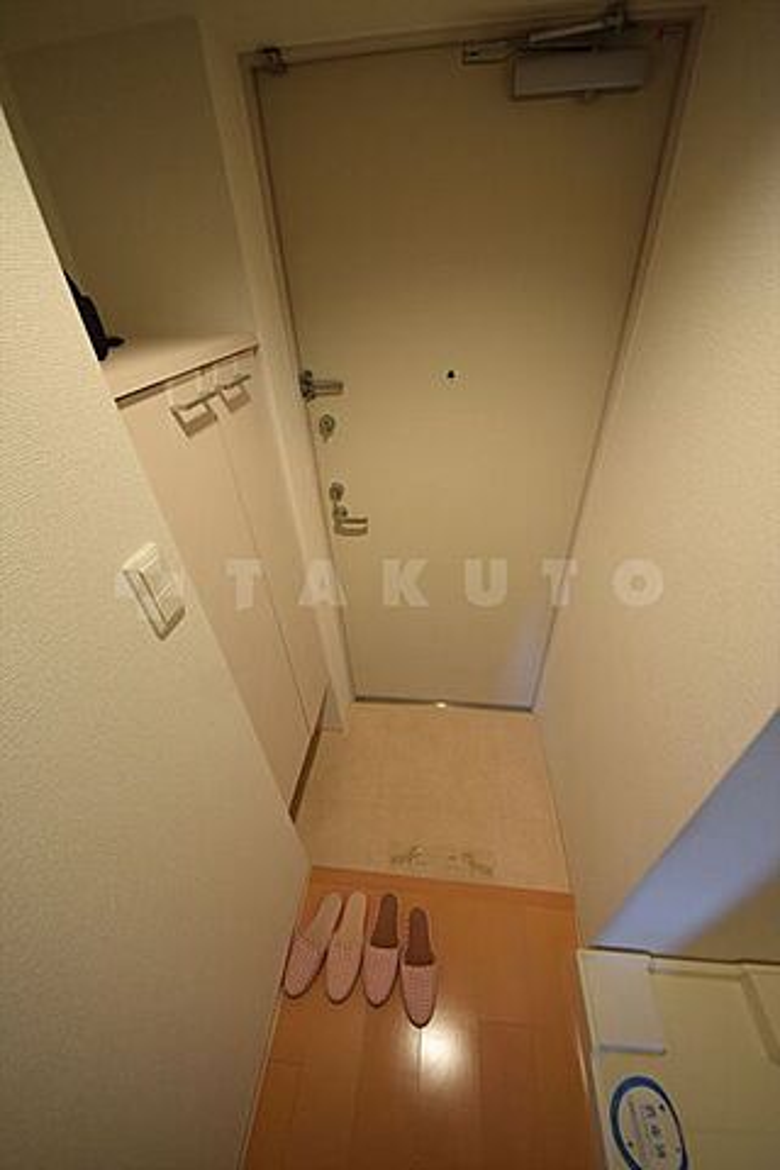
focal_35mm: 12
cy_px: 585
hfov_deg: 90.0
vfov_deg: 112.6
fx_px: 390
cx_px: 390
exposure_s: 1/20
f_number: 4.5
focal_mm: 8
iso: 800
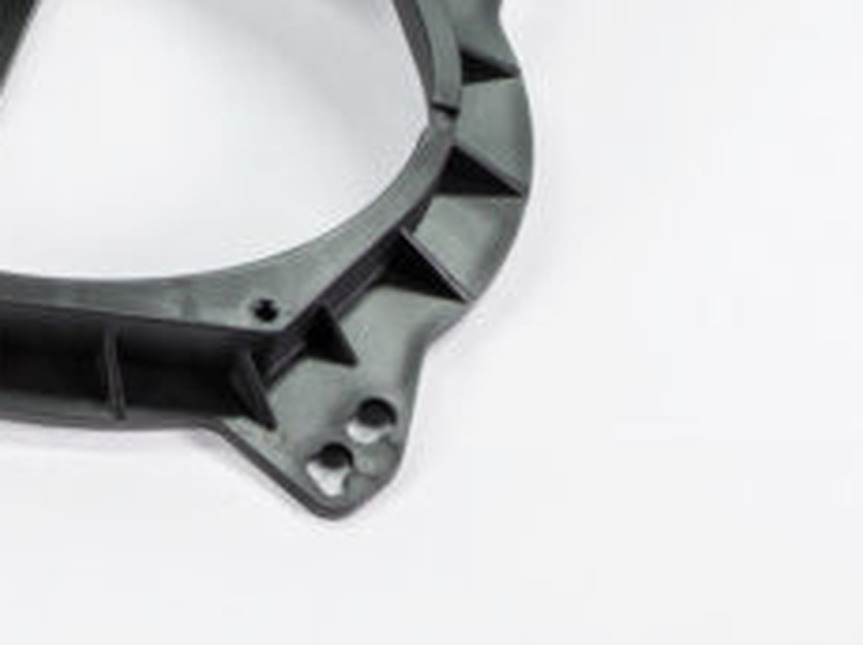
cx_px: -124
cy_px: -96
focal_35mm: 108
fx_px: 2690
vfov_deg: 13.4
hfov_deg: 17.5
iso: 400
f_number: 16
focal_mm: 29
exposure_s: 1/5
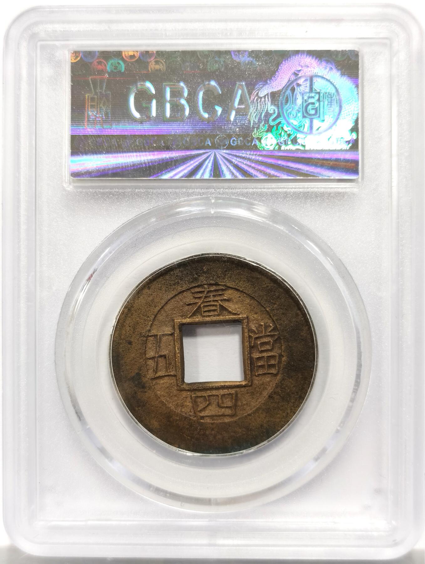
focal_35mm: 54
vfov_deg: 35.5
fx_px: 881
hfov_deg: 27.1
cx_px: 212
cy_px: 282
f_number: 16
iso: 160
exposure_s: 1/100
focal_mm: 5.56
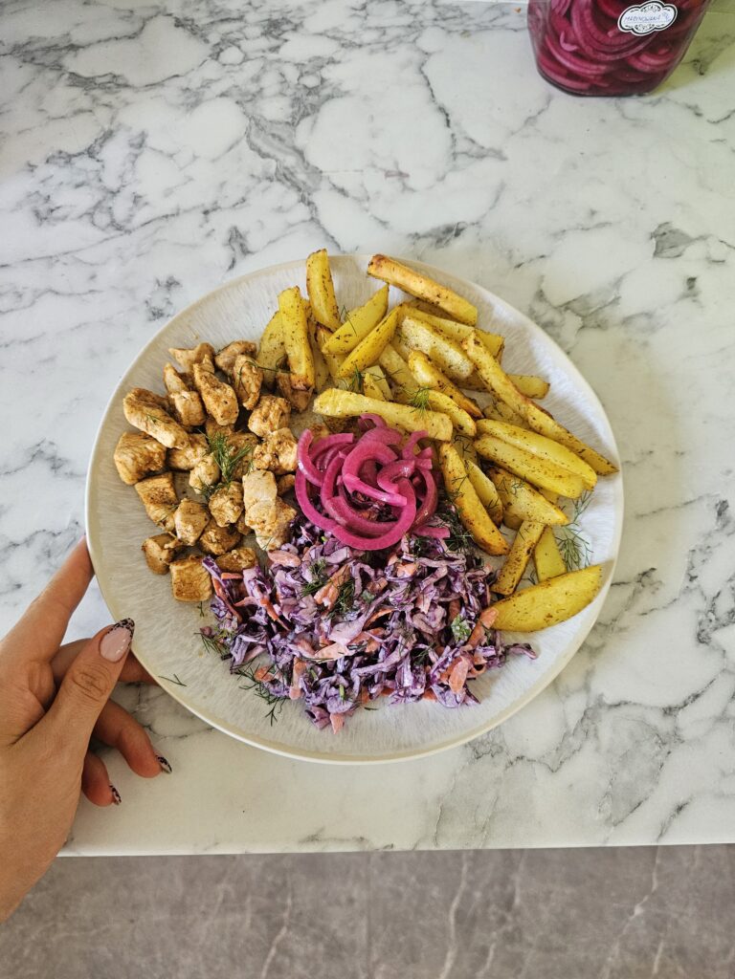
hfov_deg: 58.9
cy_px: 490
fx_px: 651
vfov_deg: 73.9
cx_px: 368
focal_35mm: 23
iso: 400
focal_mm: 6.3
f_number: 1.7
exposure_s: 1/100
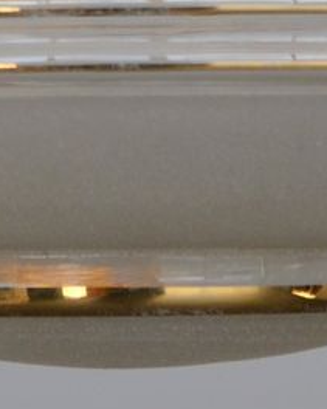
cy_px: -693
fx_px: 6064
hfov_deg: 3.1
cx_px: 112
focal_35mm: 501
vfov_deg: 3.8
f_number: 5
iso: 400
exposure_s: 1/320
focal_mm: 58
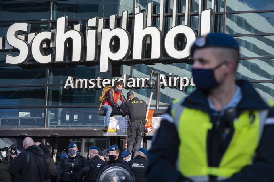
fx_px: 1042
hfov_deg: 15.0
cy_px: 92
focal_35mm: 137
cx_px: 139
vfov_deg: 10.0
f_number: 7.1
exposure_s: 1/320
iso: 200
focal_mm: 135
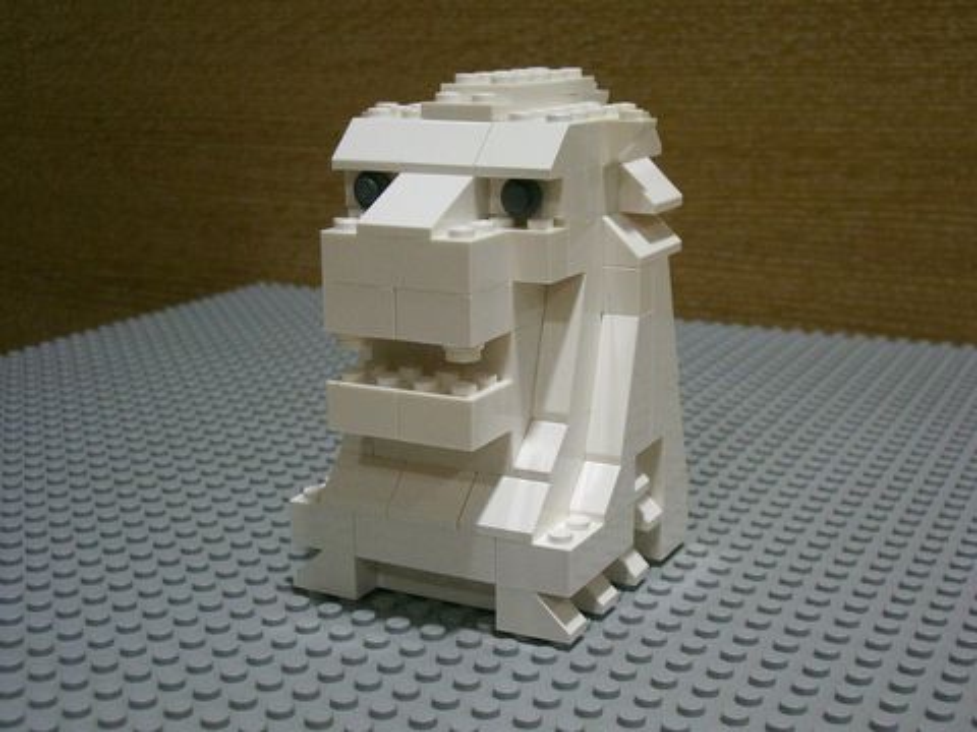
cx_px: 488
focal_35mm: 50
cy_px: 366
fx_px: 1411
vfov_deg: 29.1
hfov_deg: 38.2
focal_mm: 8.2
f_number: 3.1
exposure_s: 1/25
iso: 400
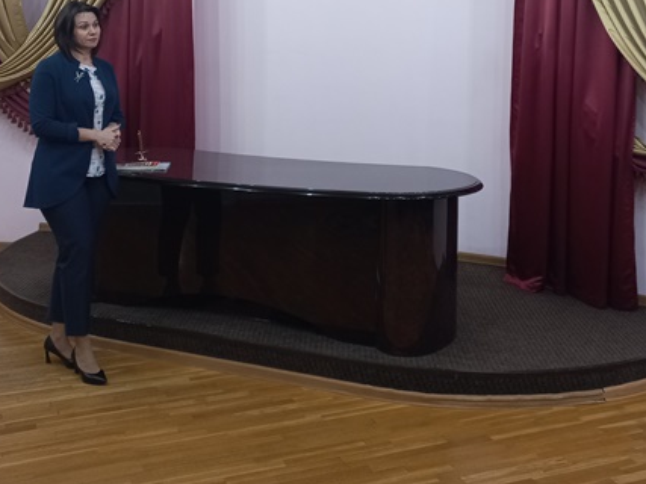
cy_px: 56
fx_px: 840
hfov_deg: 42.0
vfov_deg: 30.8
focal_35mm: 45
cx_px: 365
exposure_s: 1/33.3
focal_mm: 4.6
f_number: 1.8
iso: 250
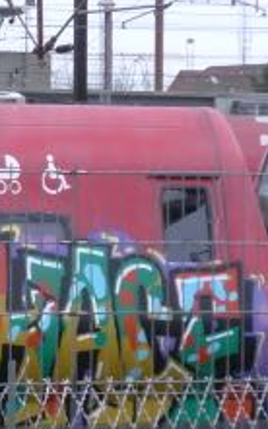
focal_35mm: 357
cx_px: -204
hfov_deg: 3.7
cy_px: 292
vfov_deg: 5.9
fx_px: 4175
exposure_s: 1/100
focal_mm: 28.9
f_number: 5.5
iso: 1600
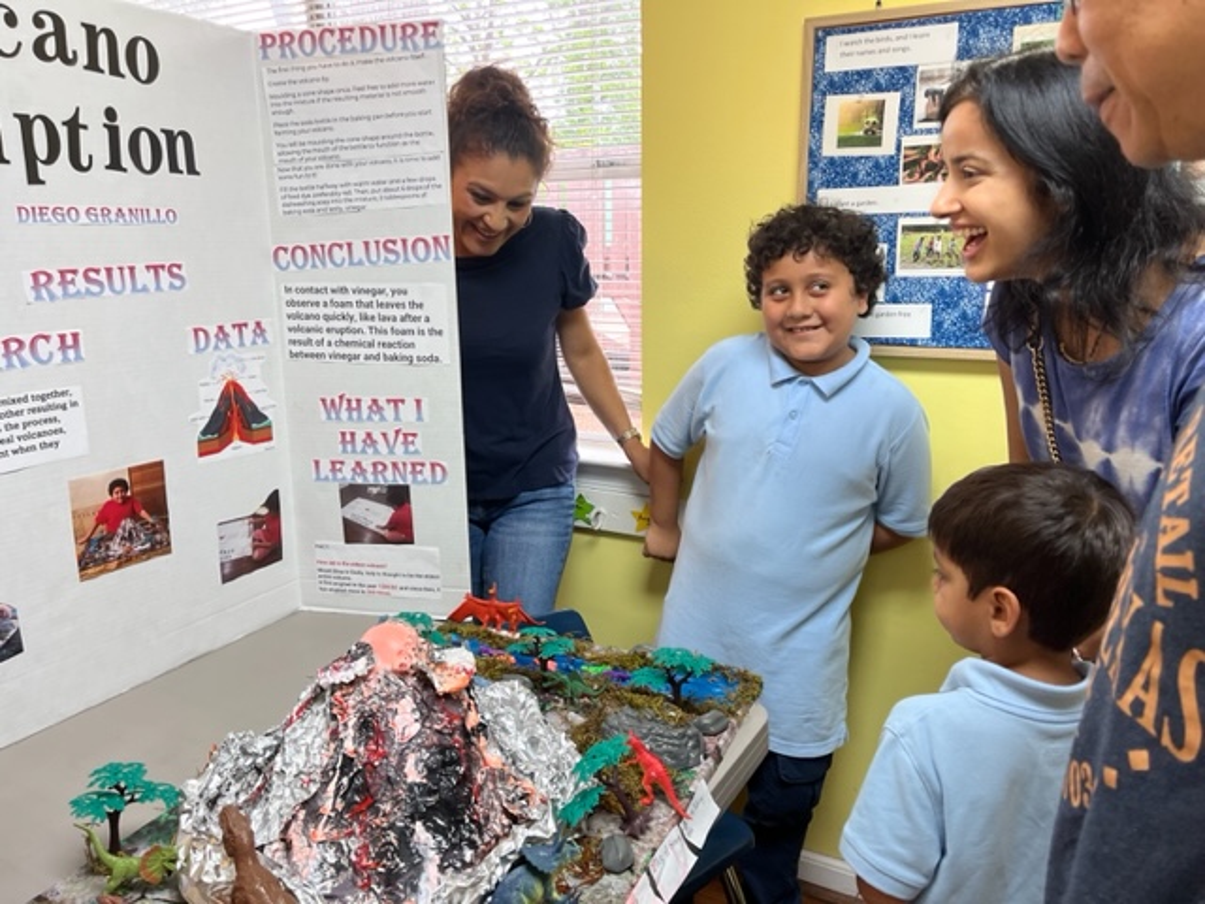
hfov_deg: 67.3
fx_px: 905
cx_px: 602
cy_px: 452
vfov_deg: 53.1
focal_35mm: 26
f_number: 1.6
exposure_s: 1/120
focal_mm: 5.1
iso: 125
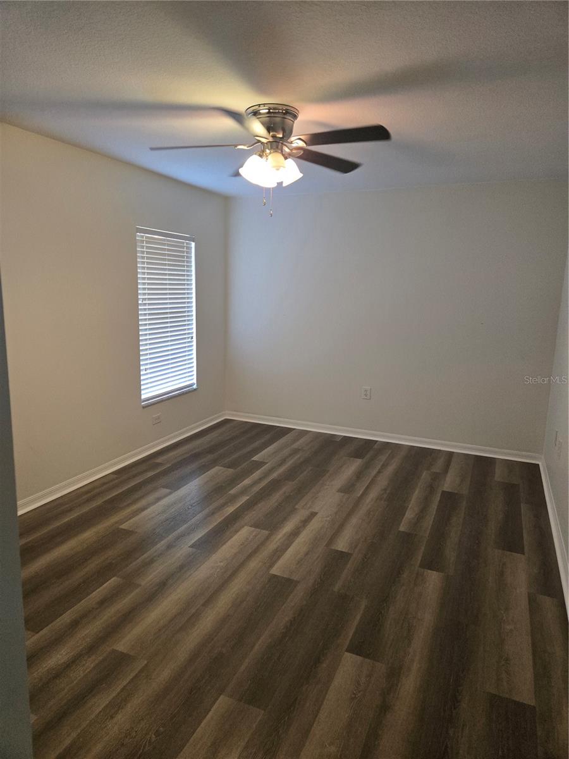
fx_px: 504
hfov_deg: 58.9
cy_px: 380
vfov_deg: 73.9
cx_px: 284
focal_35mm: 23
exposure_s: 1/120
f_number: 1.8
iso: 320
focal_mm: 5.4
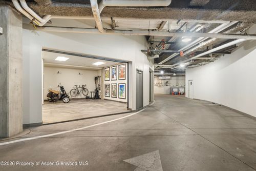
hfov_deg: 86.9
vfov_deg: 64.5
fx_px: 135
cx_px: 128
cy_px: 86
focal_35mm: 19
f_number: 7.1
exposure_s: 1/2.5
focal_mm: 19
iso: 640
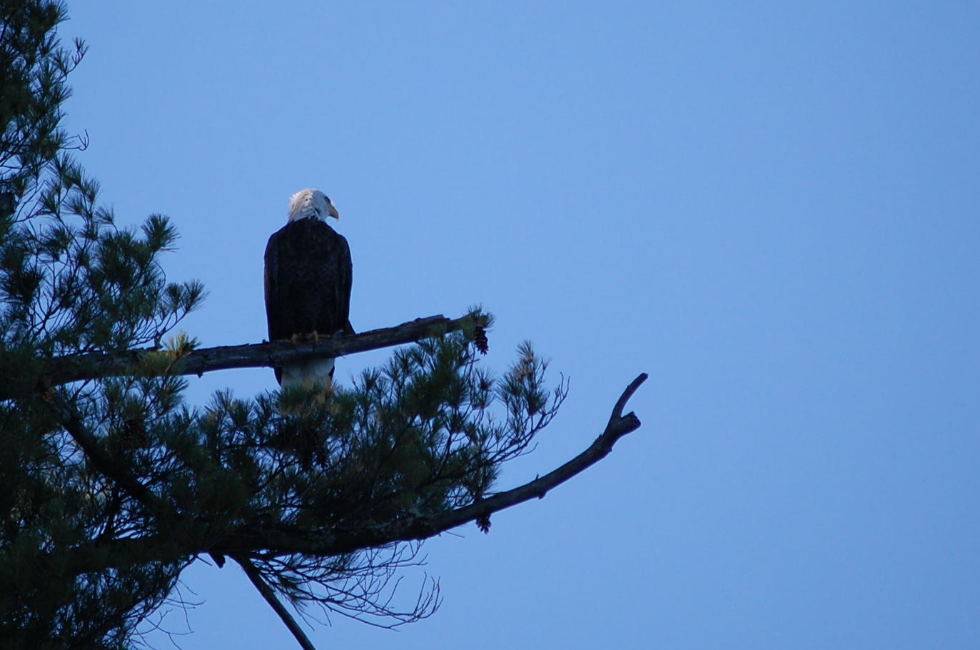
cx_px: 452
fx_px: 13395
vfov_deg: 2.8
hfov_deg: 4.2
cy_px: 184
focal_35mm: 493
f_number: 5.6
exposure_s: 1/1000
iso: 400
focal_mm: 200
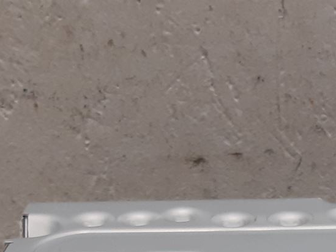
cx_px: 288
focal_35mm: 97
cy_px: 421
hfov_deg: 19.9
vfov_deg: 13.9
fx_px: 942
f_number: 1.7
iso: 125
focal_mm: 3.93
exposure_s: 1/50
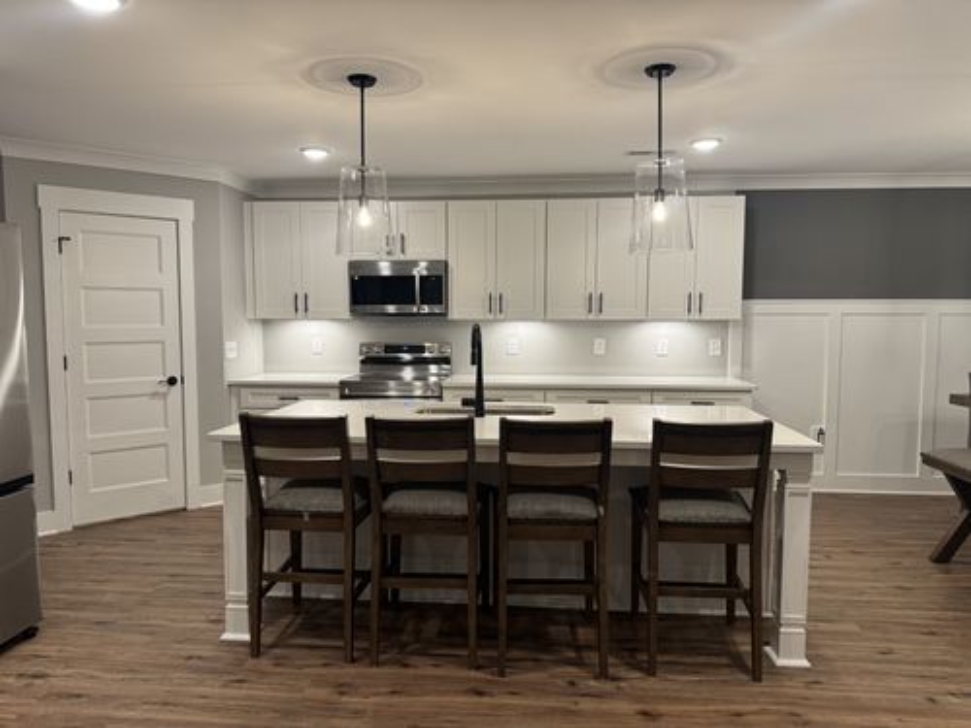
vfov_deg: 56.8
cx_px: 486
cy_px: 364
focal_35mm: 24
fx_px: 673
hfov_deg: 71.6
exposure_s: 1/120
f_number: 1.78
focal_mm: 6.76
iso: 200
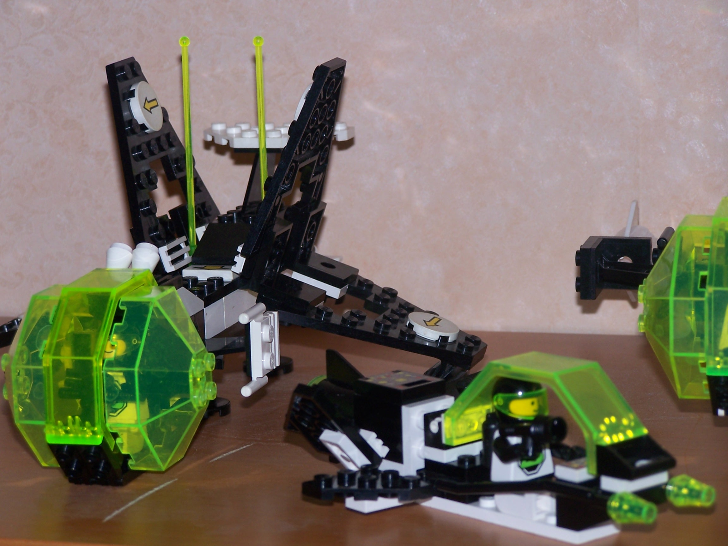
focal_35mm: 159
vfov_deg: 9.3
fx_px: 3344
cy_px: 273
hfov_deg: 12.4
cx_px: 364
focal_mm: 26.4
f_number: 3.2
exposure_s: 1/125
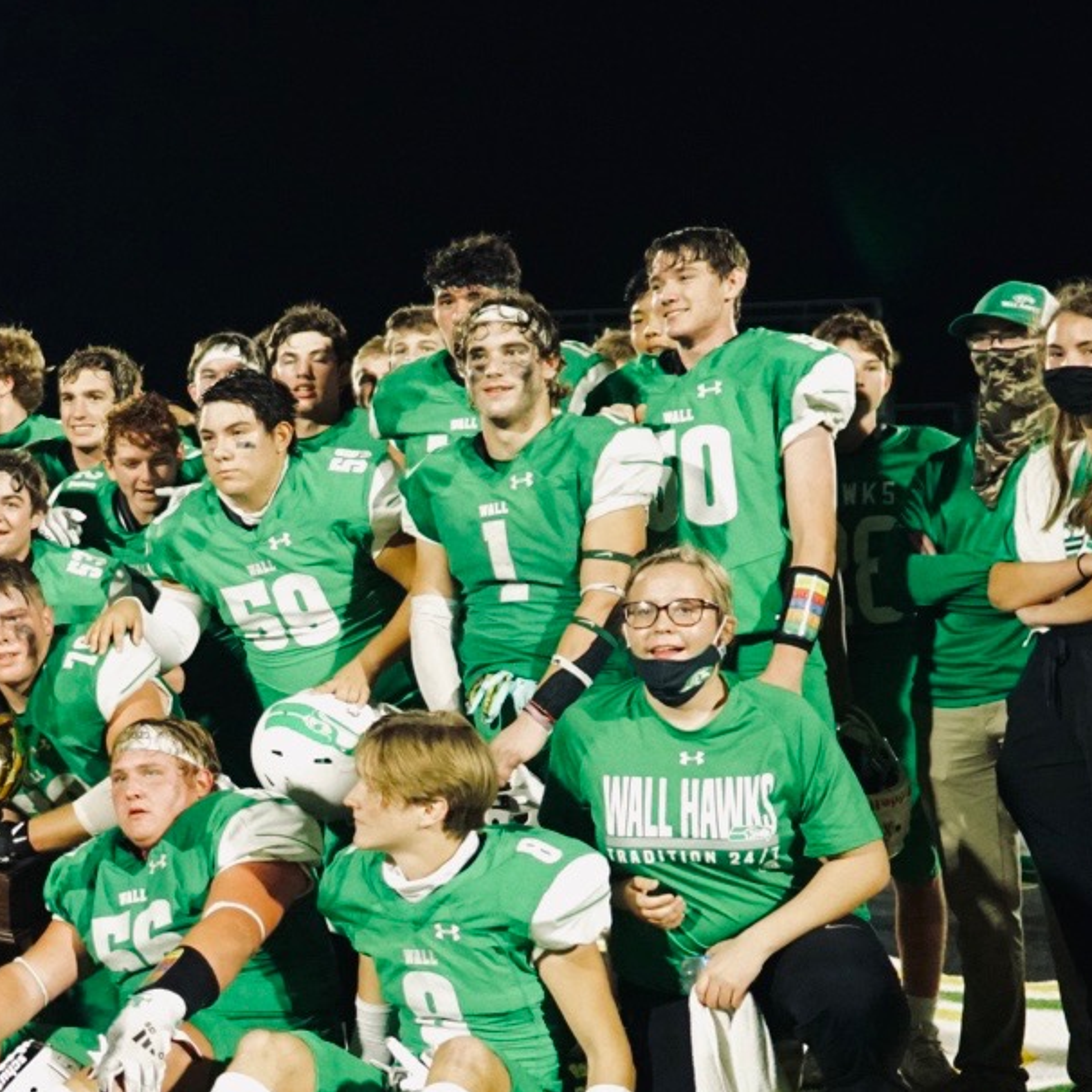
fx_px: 2427
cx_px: -141
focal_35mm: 68
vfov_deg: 25.3
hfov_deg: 23.6
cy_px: 627
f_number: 1.4
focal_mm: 20
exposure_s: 1/1600
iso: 5000
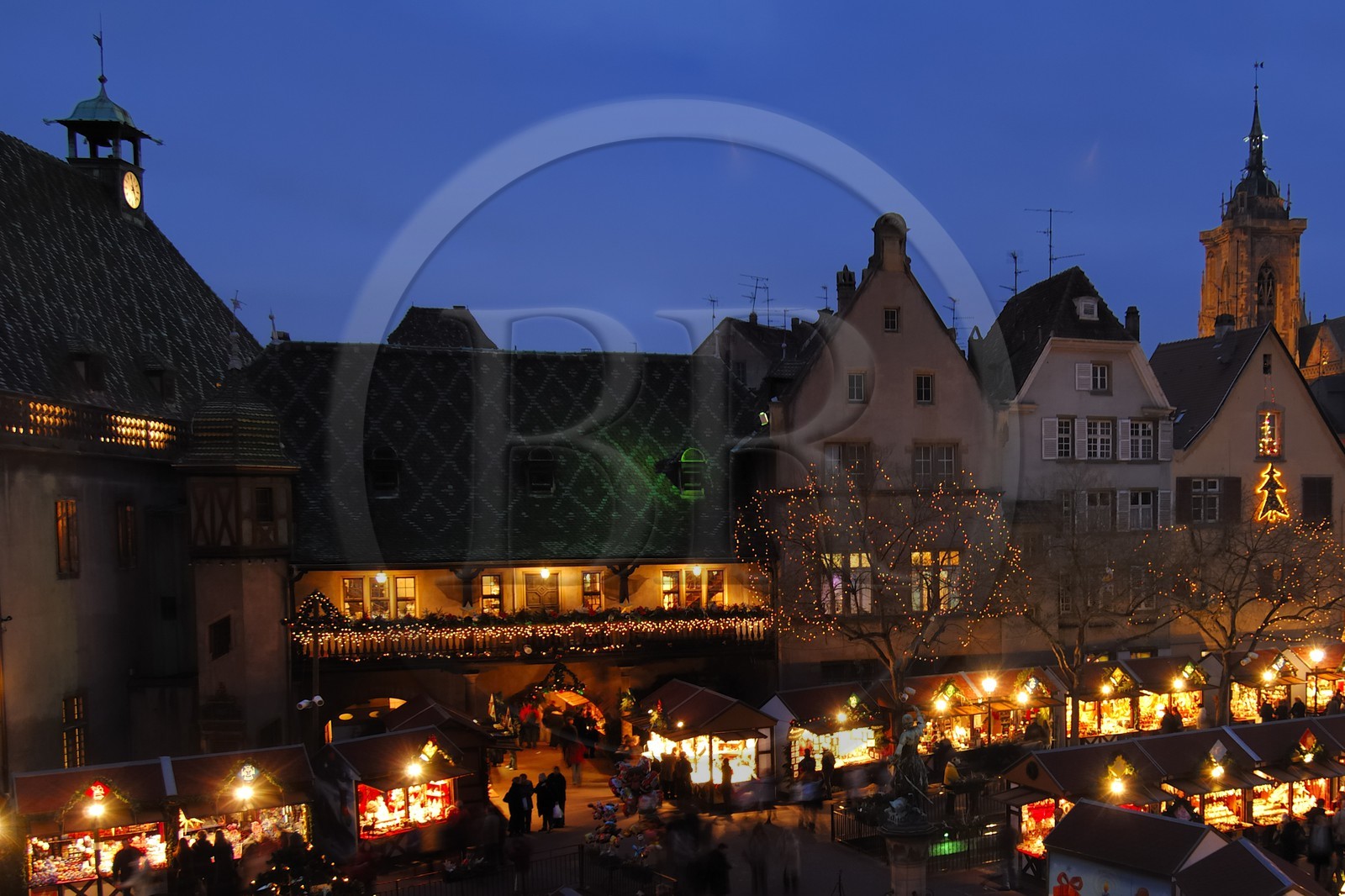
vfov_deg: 50.4
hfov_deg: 70.4
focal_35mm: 26
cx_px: 672
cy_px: 448
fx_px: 952
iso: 100
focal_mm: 17
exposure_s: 1.1
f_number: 6.3
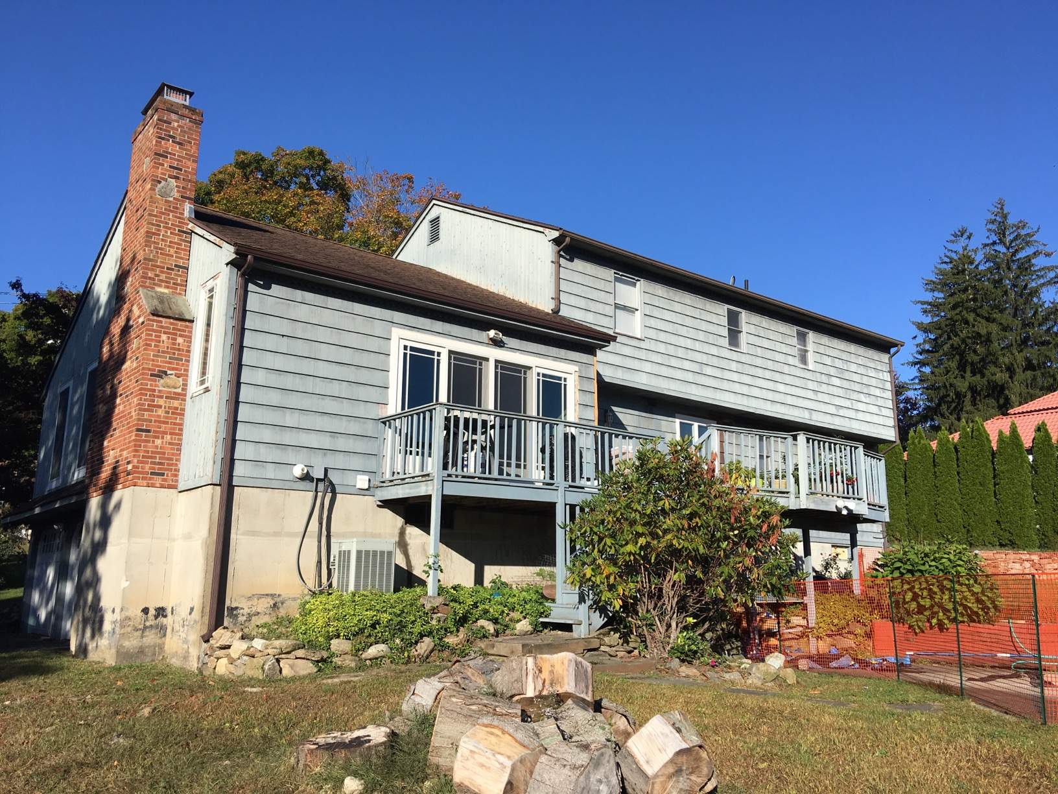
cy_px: 397
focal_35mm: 29
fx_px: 886
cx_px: 529
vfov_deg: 48.2
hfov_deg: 61.7
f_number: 2.2
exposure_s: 1/1603
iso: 25
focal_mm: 4.15
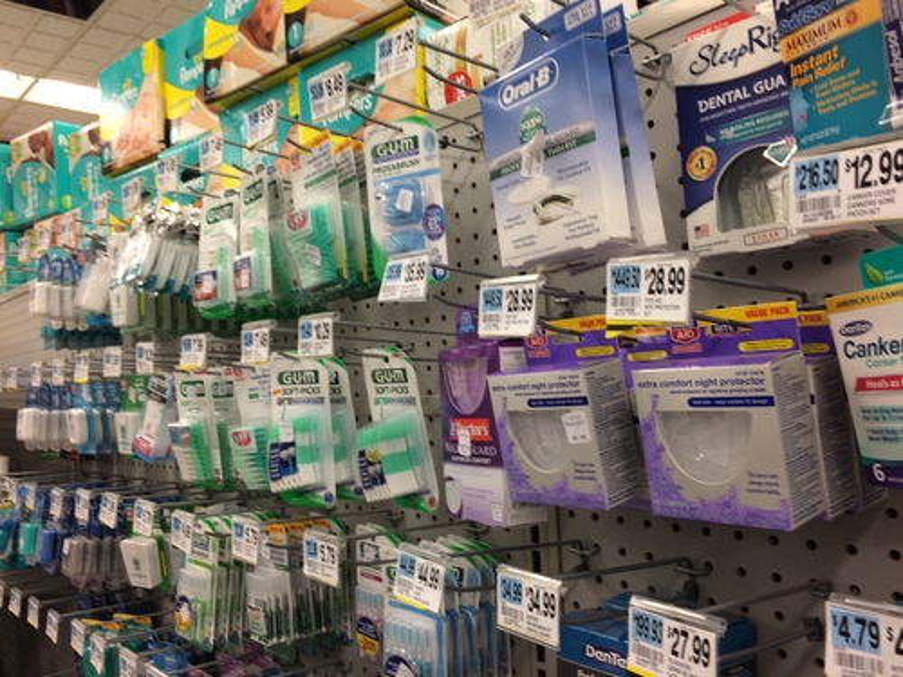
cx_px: 452
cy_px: 338
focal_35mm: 29
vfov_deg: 48.2
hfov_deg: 61.7
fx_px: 756
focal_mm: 4.15
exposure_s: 1/33
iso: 50
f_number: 2.2
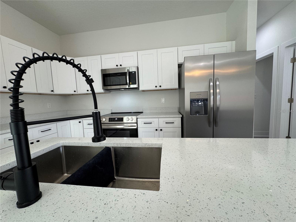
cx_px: 148
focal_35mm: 14
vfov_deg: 85.7
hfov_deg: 102.1
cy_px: 111
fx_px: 120
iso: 125
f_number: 2.2
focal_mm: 2.22
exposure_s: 1/120
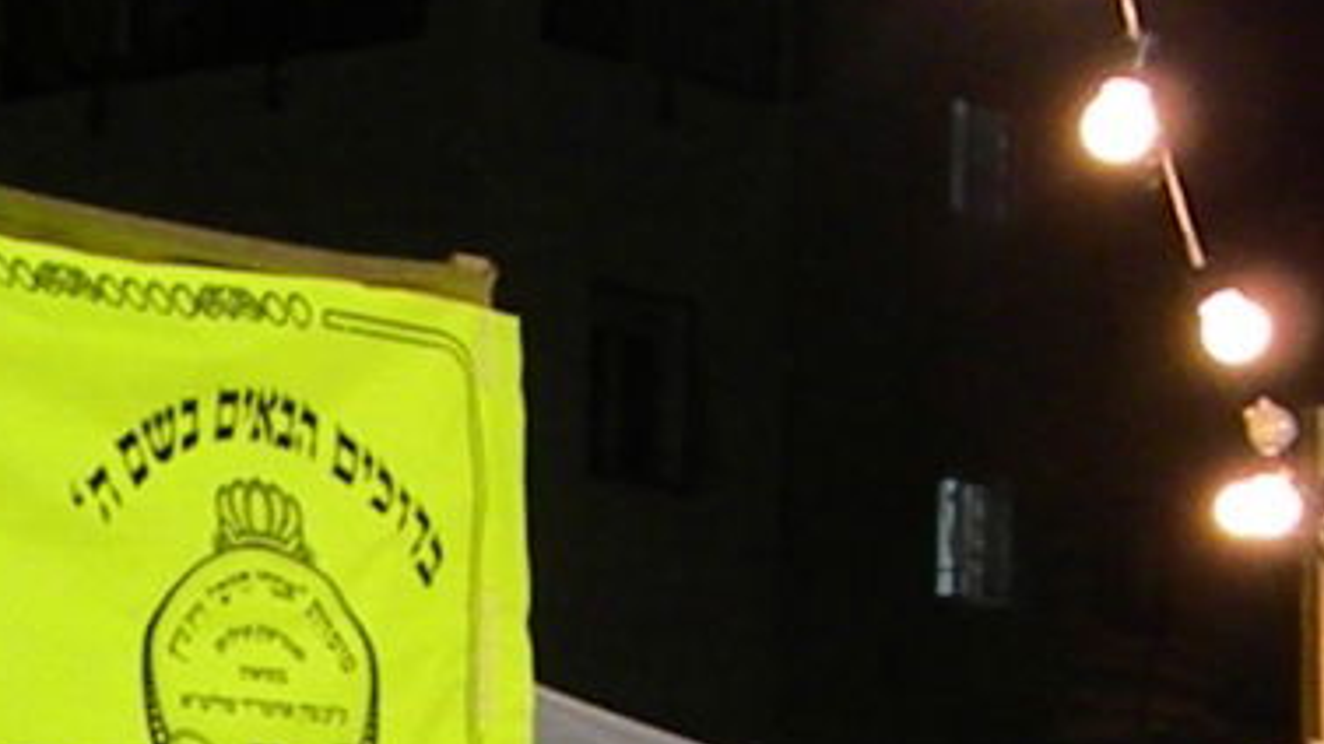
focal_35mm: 139
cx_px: -105
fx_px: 4880
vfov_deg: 8.5
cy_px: 1074
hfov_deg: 15.1
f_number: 3.9
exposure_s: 1/70.7
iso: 748
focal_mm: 8.6
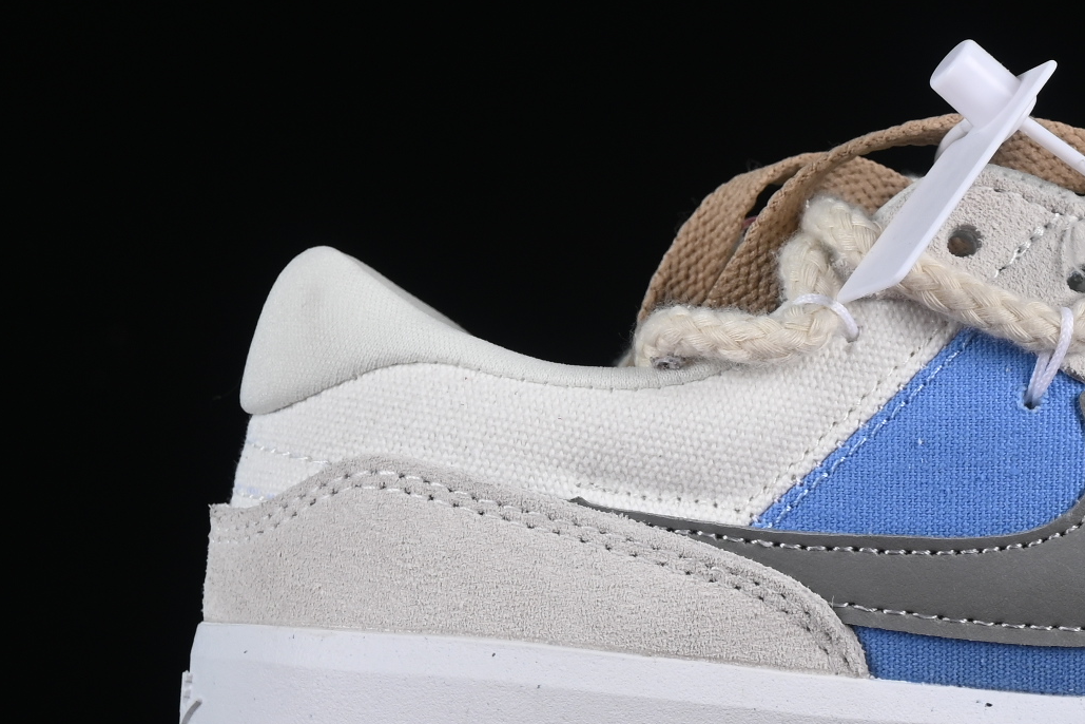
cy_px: 290
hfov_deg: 10.0
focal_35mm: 203
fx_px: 6118
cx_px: 1158
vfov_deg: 6.8
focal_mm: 50
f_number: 8
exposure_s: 1/60
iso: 160
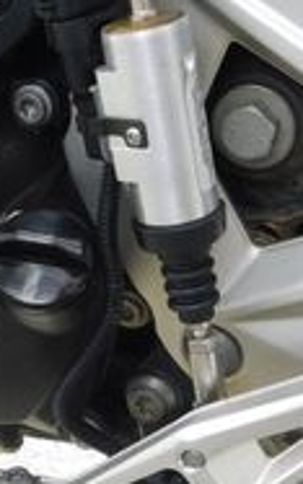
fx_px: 1149
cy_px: 347
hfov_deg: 14.9
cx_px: 65
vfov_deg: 23.6
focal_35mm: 87
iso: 125
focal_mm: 4.1
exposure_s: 1/100
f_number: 3
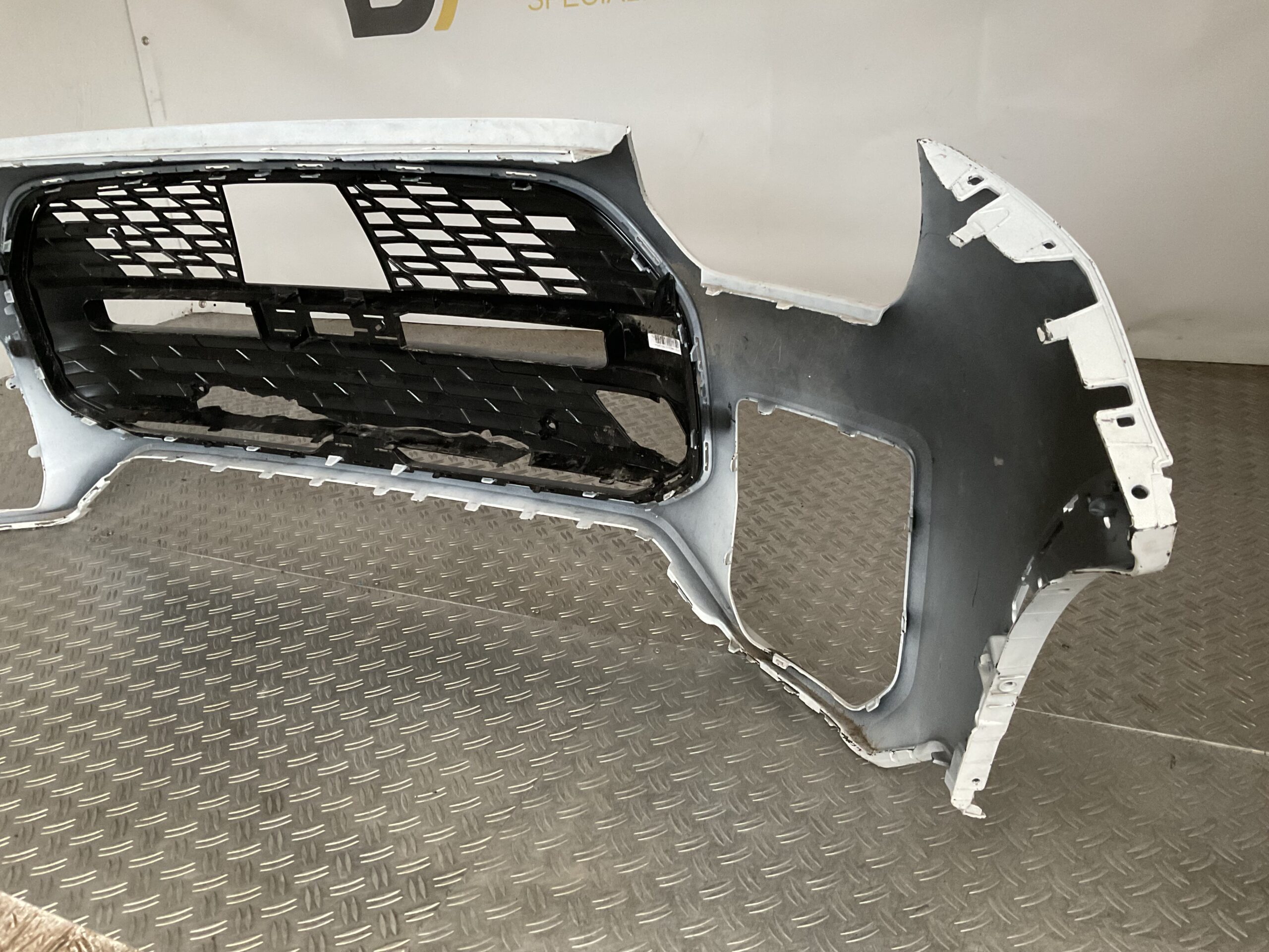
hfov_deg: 61.7
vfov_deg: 48.2
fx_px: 1063
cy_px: 476
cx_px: 634
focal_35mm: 29
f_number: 1.8
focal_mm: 3
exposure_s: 1/60
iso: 200
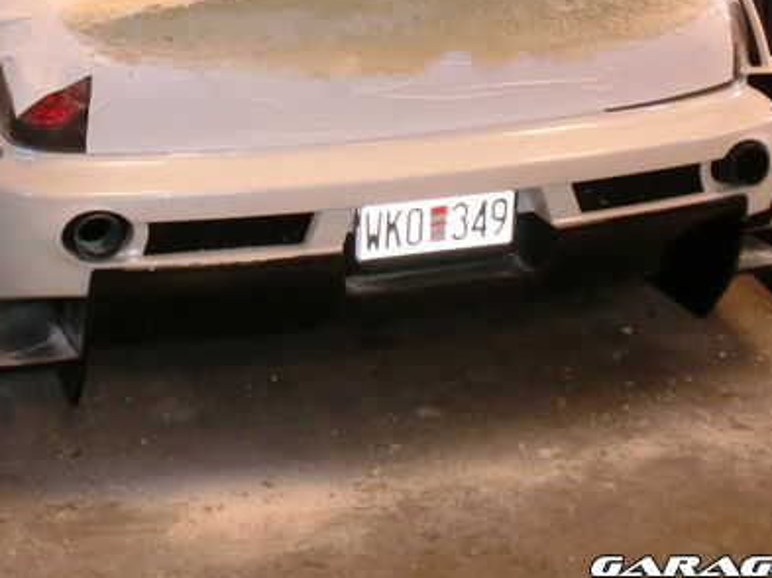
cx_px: 299
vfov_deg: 19.4
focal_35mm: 75
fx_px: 1671
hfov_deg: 25.9
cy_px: 114
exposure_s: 1/60
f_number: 3.6
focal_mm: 8.44
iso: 400
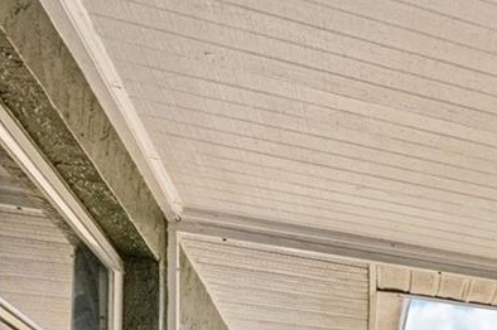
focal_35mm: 65
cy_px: 540
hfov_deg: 20.0
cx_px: 944
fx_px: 897
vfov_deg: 17.9
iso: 400
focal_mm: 16
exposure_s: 1/160
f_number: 8
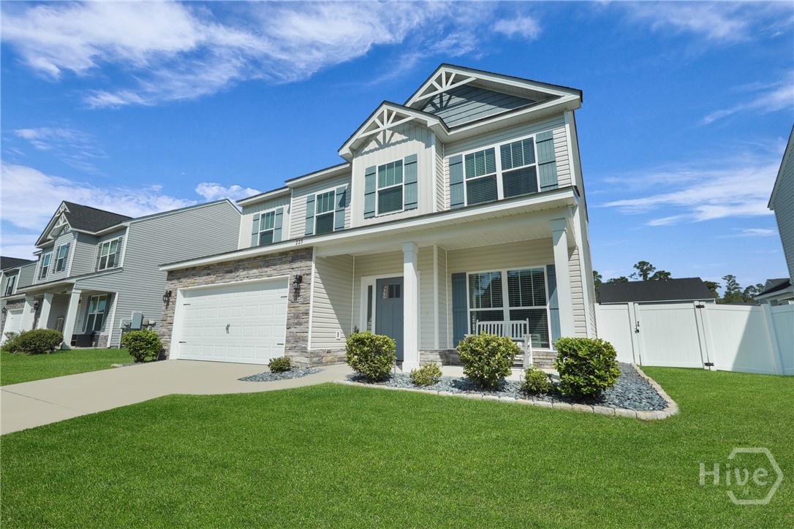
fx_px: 353
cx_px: 397
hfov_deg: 96.7
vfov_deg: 73.7
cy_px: 264
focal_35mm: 16
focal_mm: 16
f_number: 9
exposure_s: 1/800
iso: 320
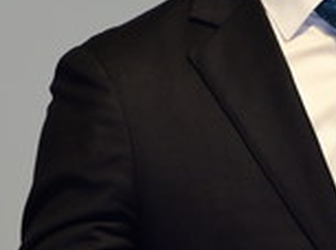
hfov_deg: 1.1
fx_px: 16840
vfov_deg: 0.9
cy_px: -48
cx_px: 237
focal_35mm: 1739
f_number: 5.6
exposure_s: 1/250
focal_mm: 460
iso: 1600
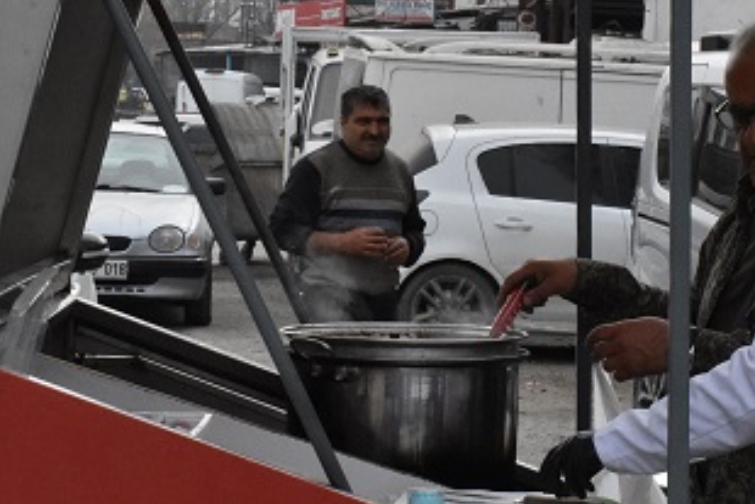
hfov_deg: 13.6
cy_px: 253
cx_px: 460
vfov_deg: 9.1
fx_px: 3168
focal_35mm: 151
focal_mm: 52
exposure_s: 1/1250
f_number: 18
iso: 5000
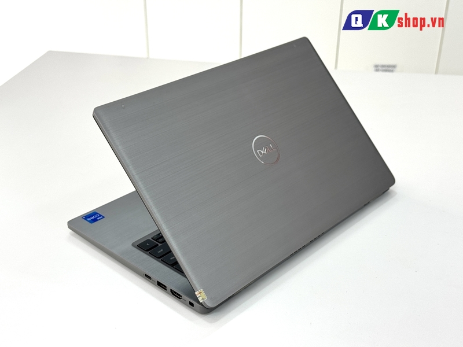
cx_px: 232
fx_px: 642
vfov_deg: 30.3
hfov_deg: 39.7
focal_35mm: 48
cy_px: 174
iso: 64
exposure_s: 1/172
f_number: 1.78
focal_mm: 6.76
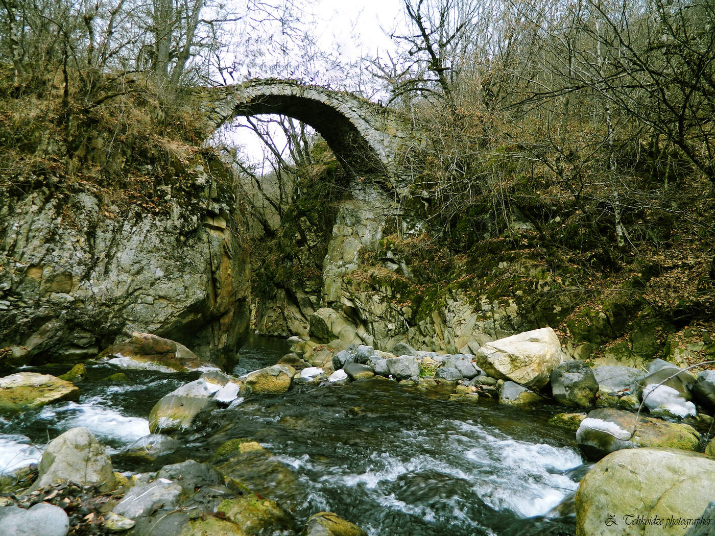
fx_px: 516
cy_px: 268
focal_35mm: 25
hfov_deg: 69.4
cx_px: 358
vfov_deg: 54.9
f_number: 3.1
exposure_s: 1/60
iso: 80
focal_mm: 4.5
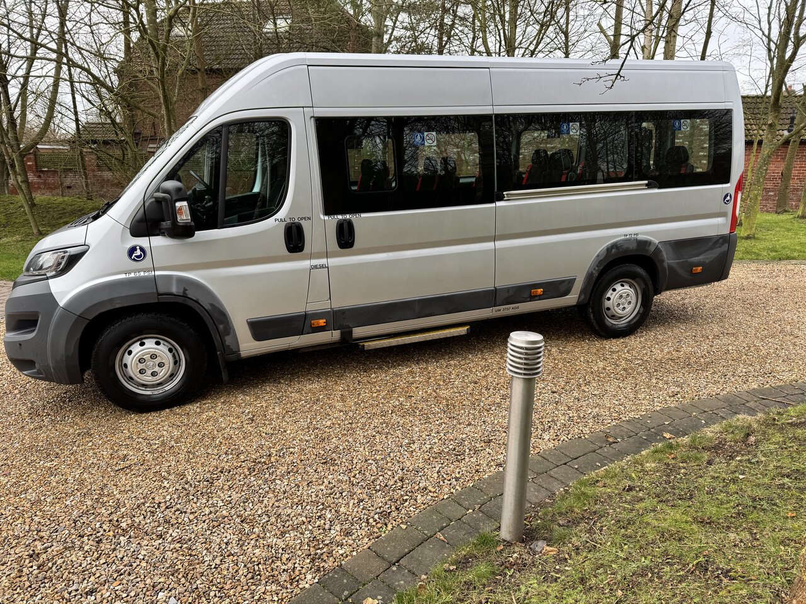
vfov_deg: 56.8
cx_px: 403
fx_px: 559
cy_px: 302
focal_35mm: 24
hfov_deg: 71.6
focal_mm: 6.76
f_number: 1.78
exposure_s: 1/267
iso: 64
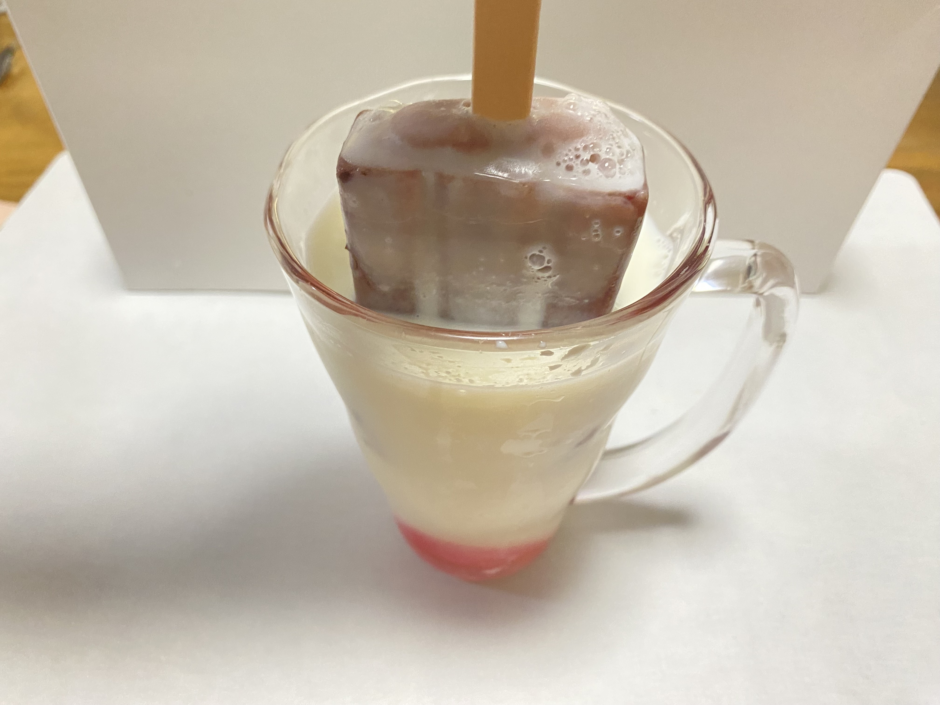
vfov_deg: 54.9
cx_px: 470
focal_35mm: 25
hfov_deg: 69.4
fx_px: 679
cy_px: 352
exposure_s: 1/50
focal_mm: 4.25
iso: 320
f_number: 1.8
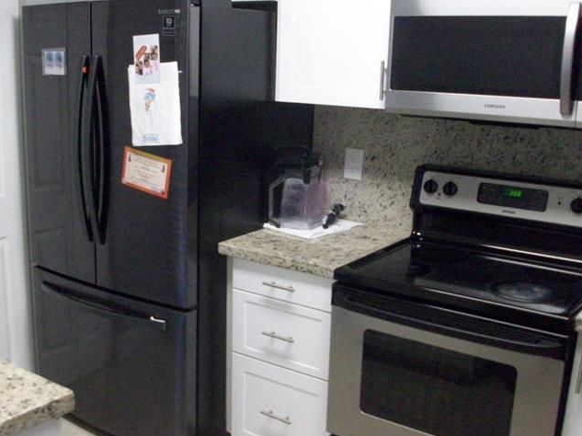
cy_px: 217
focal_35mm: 43
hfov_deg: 43.5
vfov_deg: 33.6
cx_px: 219
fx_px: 723
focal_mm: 5.7
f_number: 2.8
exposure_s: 1/64
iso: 369
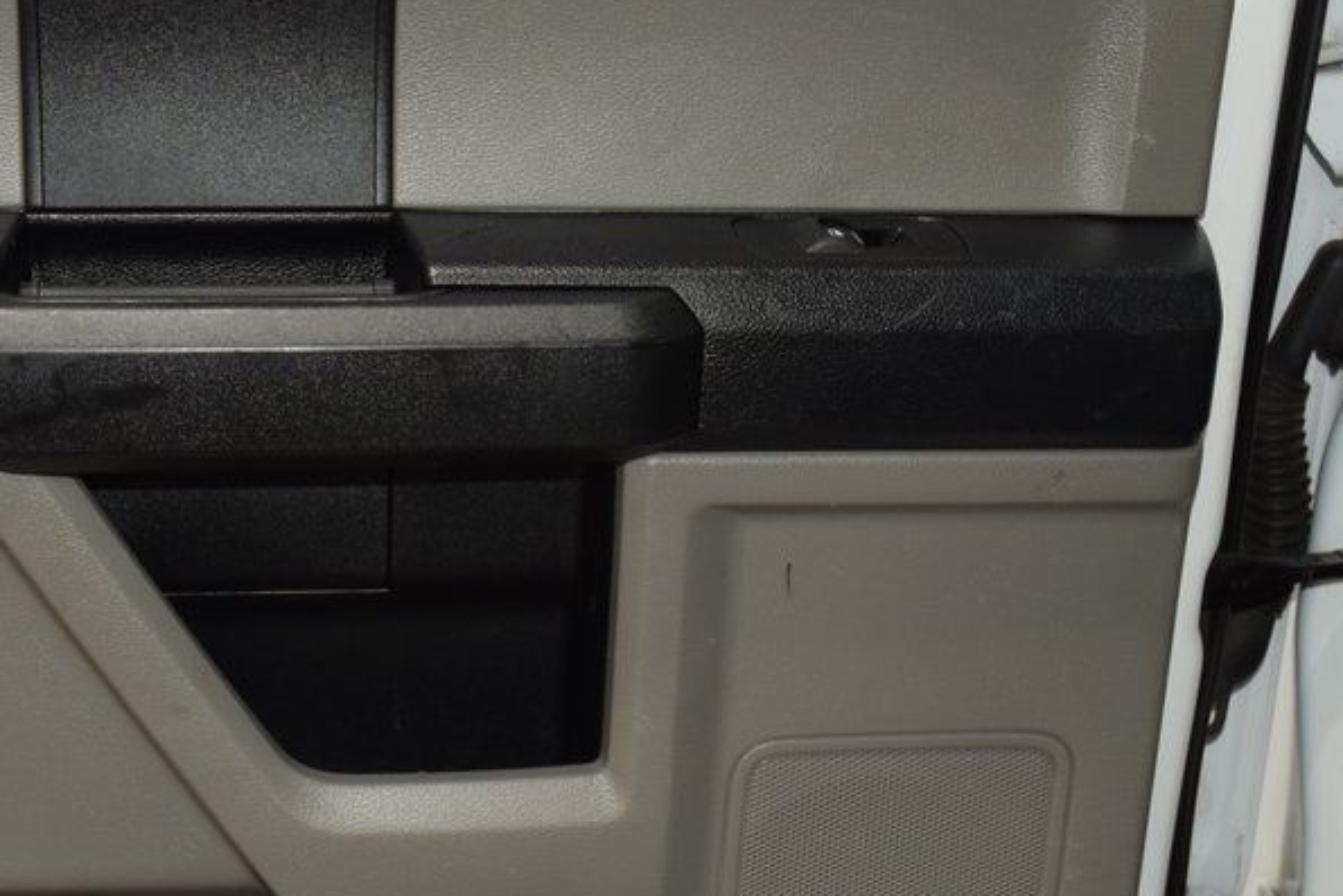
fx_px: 2313
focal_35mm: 62
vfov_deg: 21.9
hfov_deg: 32.1
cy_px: 507
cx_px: 451
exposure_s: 1/60
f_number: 3.8
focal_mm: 24
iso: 800
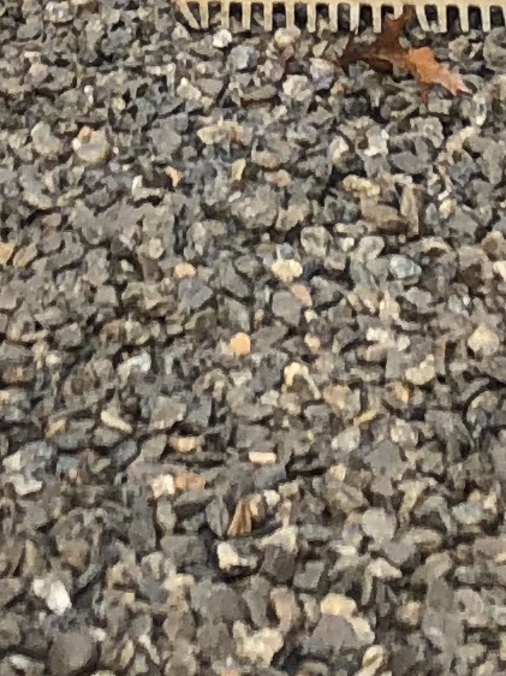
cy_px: -556
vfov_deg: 9.4
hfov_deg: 7.4
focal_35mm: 201
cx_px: 231
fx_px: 3920
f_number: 1.8
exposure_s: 1/333
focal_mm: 3.99
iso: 20
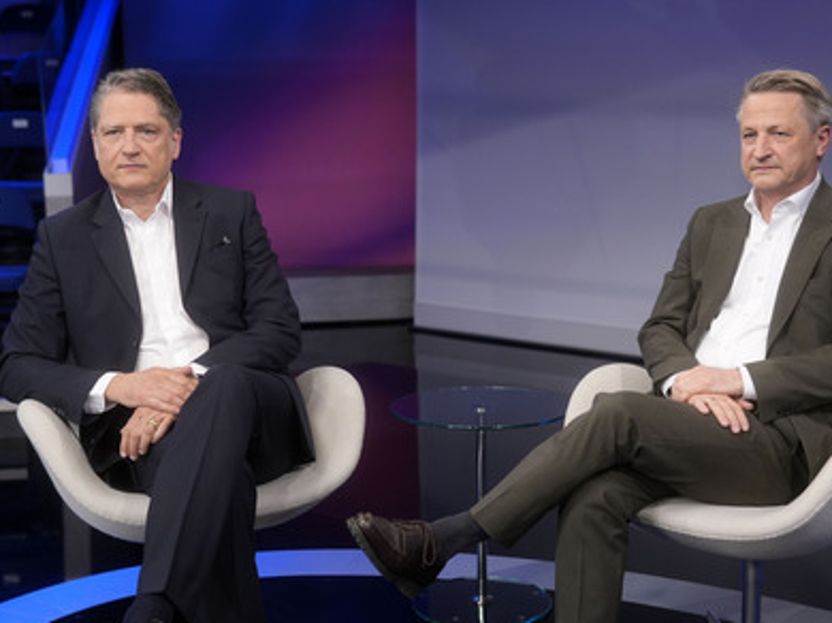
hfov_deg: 38.2
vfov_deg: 29.1
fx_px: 1201
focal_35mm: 50
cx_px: 455
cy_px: 309
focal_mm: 30
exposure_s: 1/250
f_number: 2.2
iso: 640
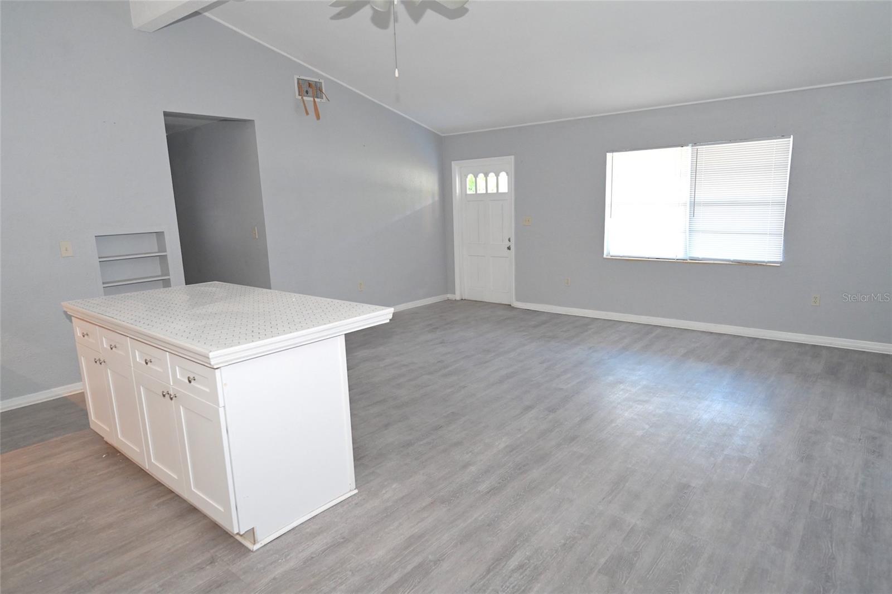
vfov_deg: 59.5
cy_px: 297
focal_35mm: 21
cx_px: 446
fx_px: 520
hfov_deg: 81.2
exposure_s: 1/60
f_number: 4
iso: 1400
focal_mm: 21
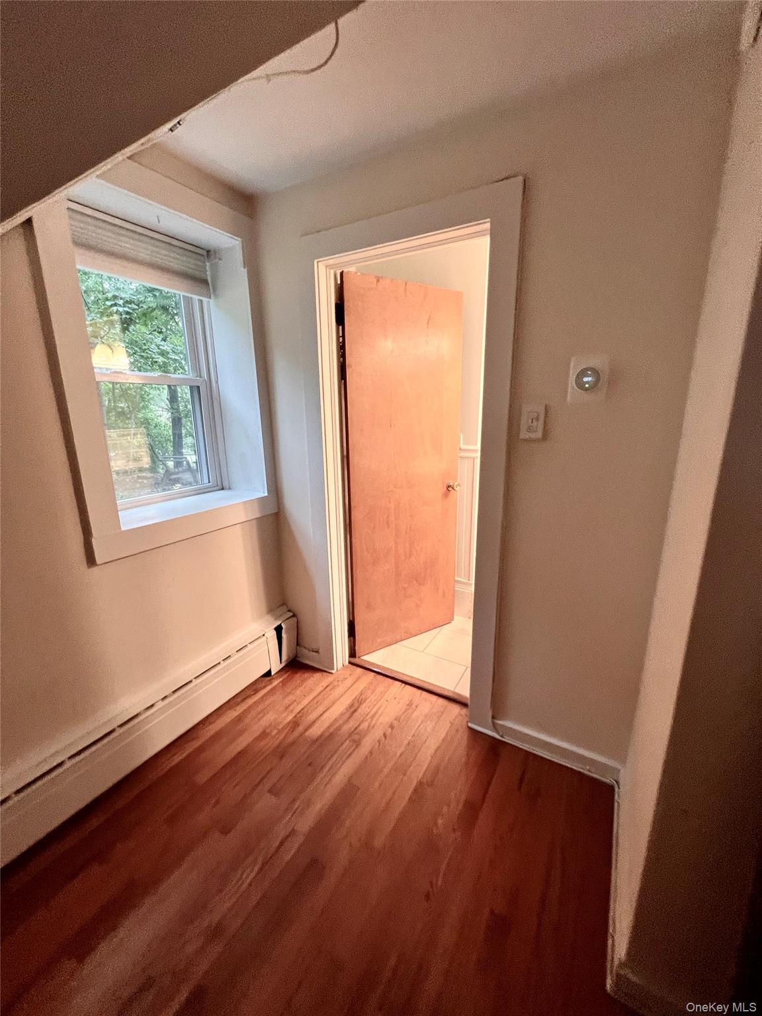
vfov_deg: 106.2
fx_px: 382
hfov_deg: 89.9
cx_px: 381
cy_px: 508
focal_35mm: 13
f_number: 1.8
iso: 250
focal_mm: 1.57
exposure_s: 1/60
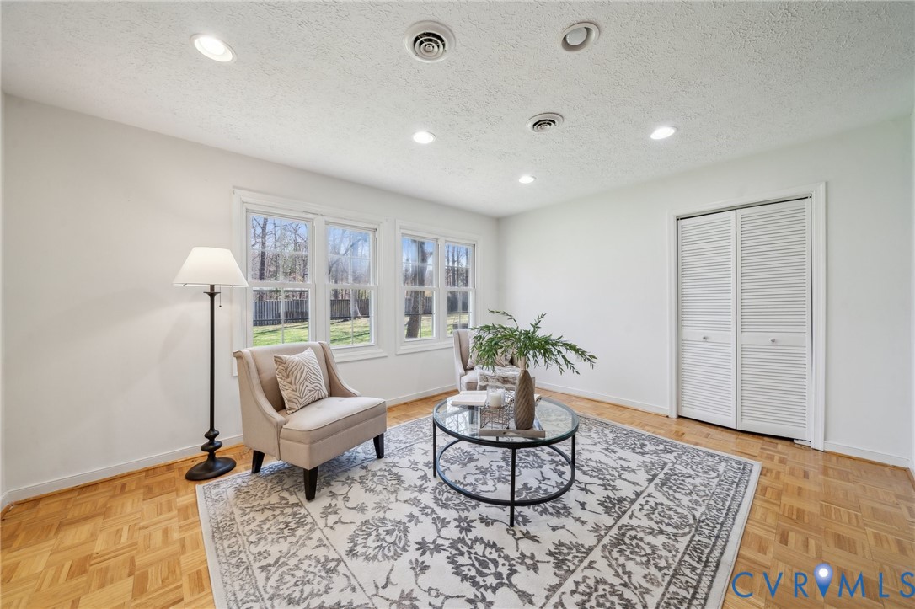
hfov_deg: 108.4
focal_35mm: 13
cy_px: 304
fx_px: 330
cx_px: 458
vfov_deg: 85.4
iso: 100
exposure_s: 1/10
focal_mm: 13
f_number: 8
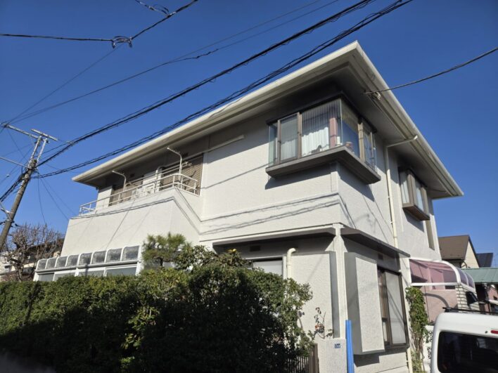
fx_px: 331
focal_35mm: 23
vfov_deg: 58.9
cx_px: 249
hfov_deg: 73.9
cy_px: 186
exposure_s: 1/2760
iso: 25
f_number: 1.8
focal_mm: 5.4
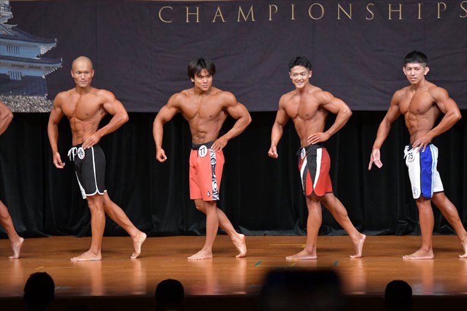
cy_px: 156
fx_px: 2917
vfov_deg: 6.1
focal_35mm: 225
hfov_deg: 9.2
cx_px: 234
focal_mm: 150
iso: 5000
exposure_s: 1/400
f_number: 5.6
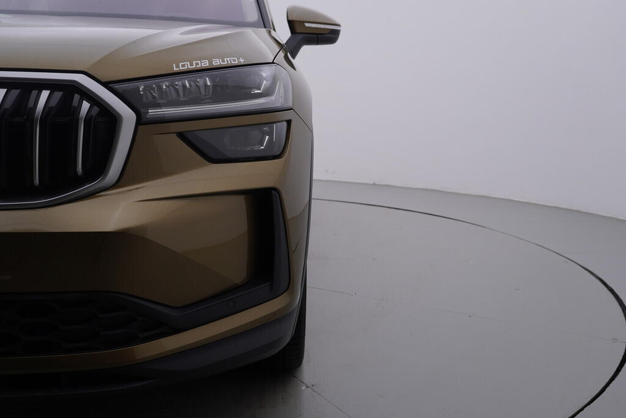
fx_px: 626
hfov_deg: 53.1
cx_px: 313
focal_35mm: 36
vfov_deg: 36.9
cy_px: 209
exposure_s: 1/100
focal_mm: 24
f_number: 4.5
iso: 125
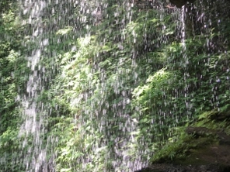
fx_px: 326
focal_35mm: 49
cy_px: 37
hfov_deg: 38.4
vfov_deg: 29.1
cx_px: 73
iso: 32
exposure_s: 1/120
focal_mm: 4.15
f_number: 2.2
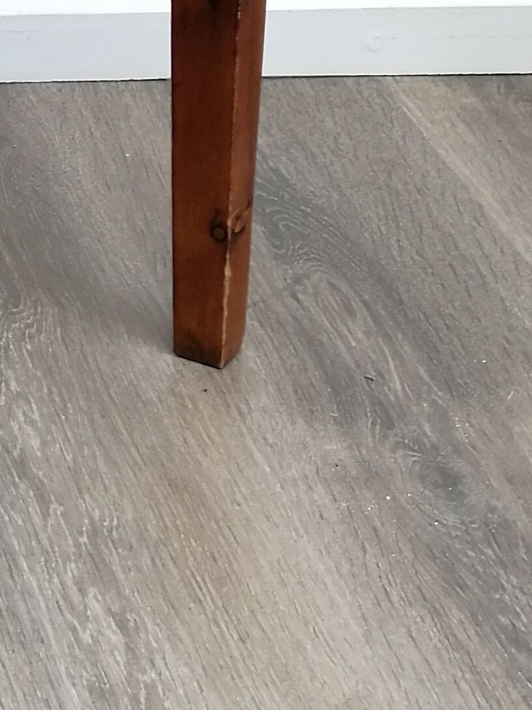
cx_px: -490
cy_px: -333
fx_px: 2604
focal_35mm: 127
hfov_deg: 10.8
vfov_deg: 14.5
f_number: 1.8
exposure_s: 1/100
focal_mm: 3.95
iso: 50
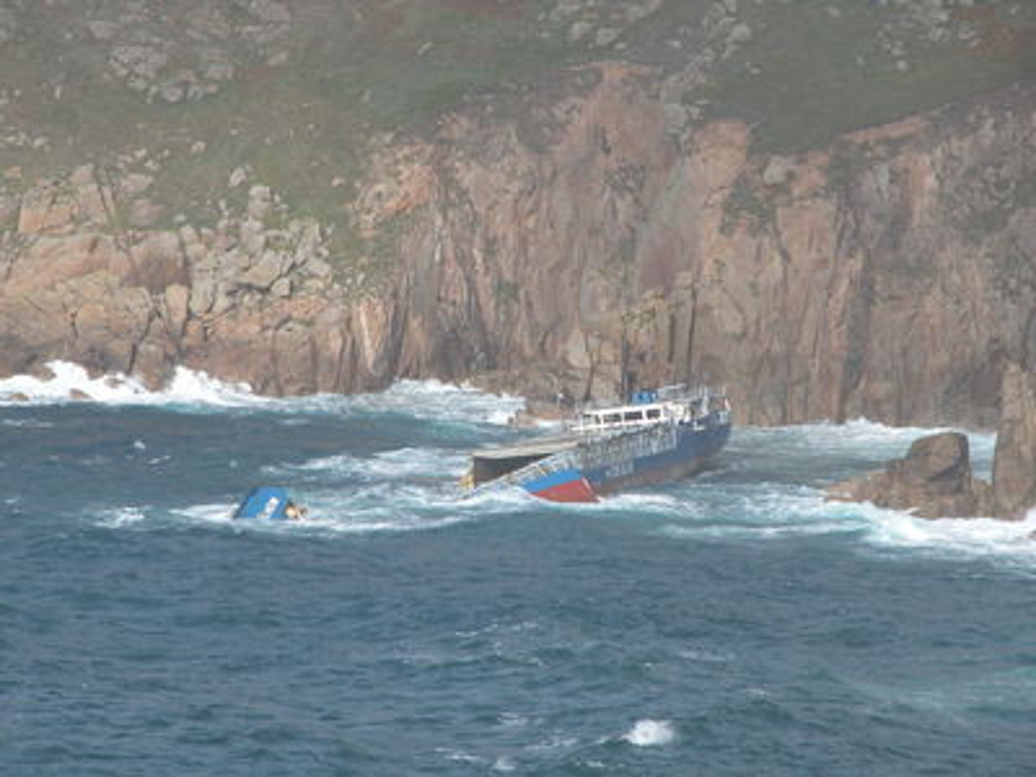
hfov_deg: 7.1
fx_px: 8380
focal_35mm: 280
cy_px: 388
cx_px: 518
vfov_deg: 5.3
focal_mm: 71.2
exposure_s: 1/385
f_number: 5.9
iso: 100
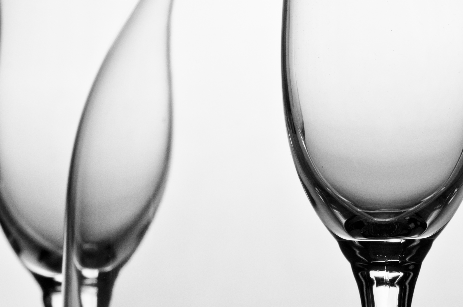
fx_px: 5433
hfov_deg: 4.9
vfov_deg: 3.2
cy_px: 64
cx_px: 399
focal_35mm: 423
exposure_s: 1/125
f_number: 20
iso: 200
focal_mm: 135
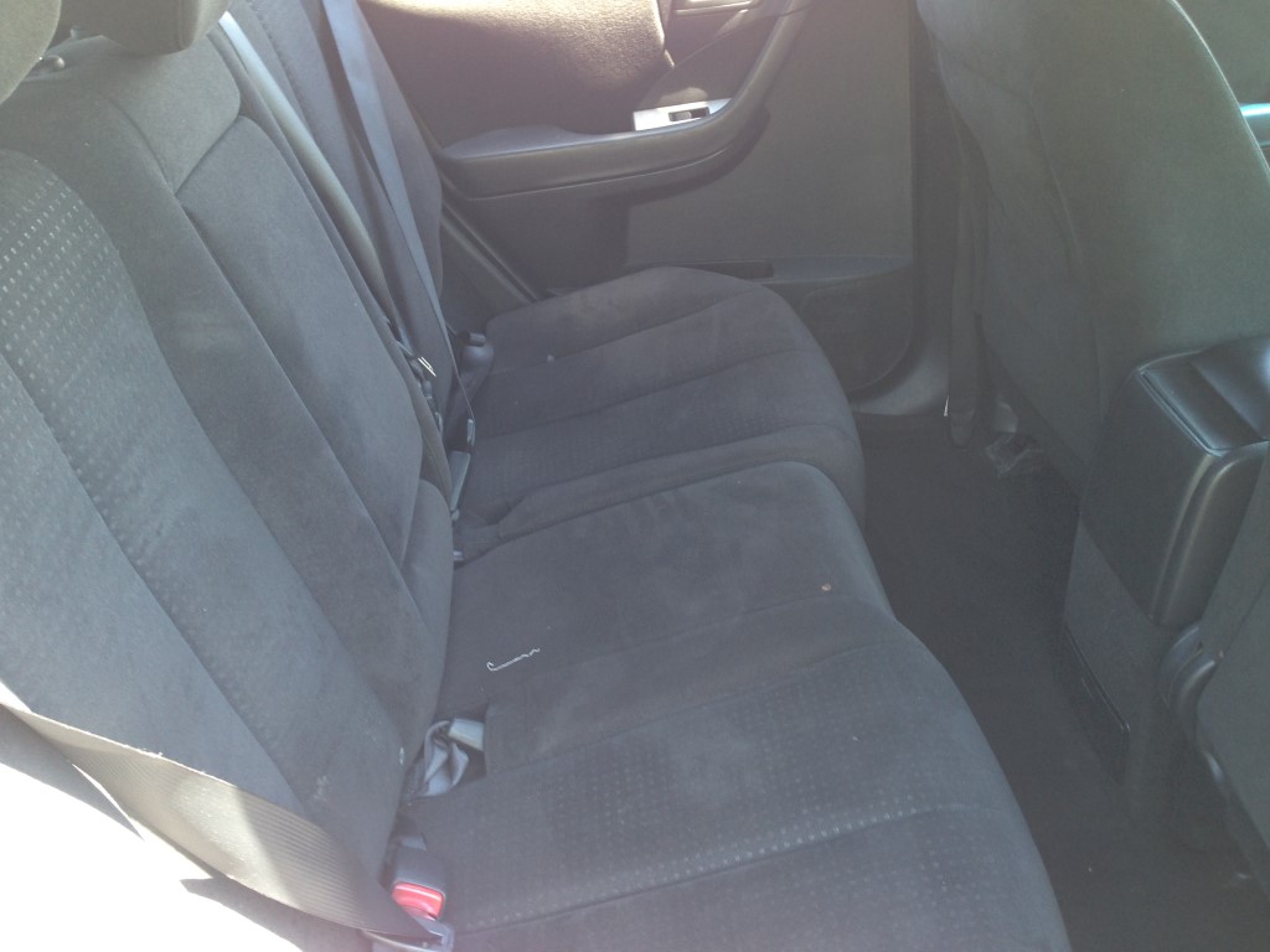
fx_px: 1211
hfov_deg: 55.4
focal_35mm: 33
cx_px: 635
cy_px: 476
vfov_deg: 42.9
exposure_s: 1/20
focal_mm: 4.12
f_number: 2.4
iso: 50
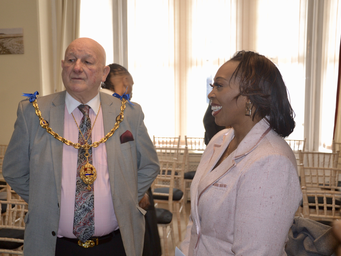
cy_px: 126
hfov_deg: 45.1
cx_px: 150
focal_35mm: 42
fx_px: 409
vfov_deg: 34.7
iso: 640
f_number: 4
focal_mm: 25
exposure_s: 1/30
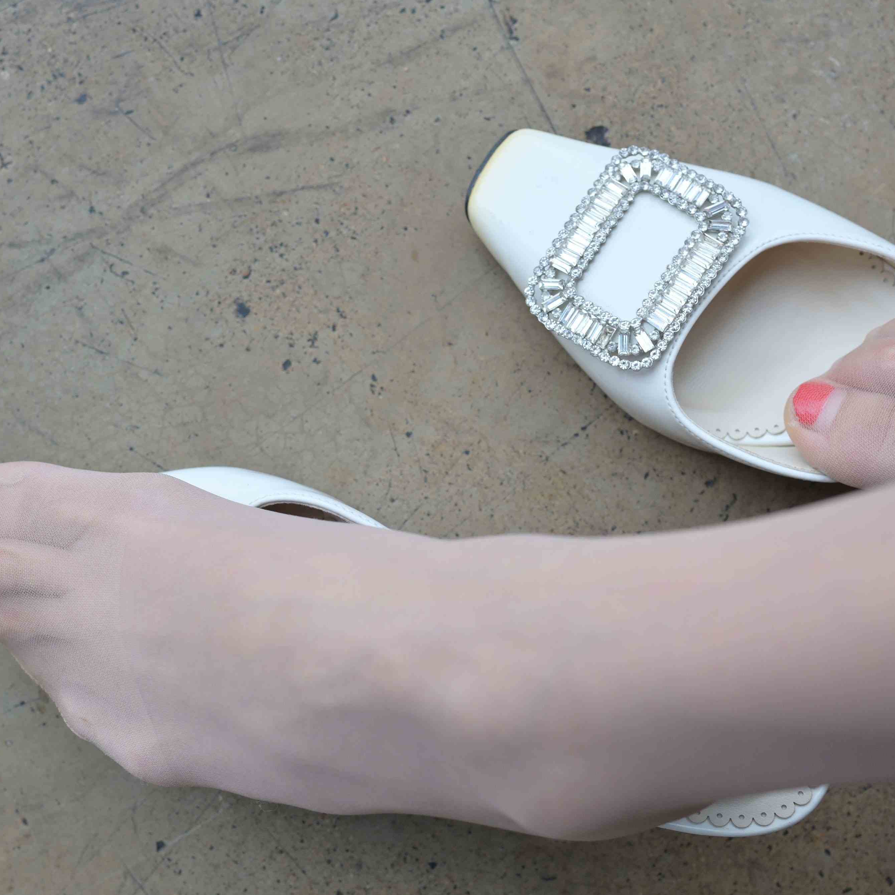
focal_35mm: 51
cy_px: 499
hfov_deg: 33.3
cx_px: 386
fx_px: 1492
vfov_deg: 33.4
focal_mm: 35
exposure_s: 1/250
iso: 800
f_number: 5
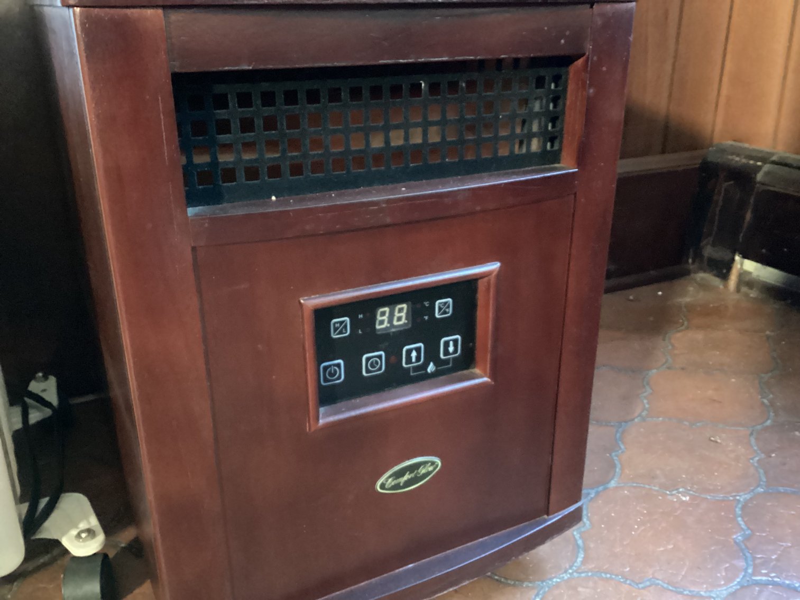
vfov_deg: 45.4
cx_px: 400
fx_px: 716
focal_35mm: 31
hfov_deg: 58.3
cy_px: 300
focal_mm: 3.3
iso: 800
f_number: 2.4
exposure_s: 1/15
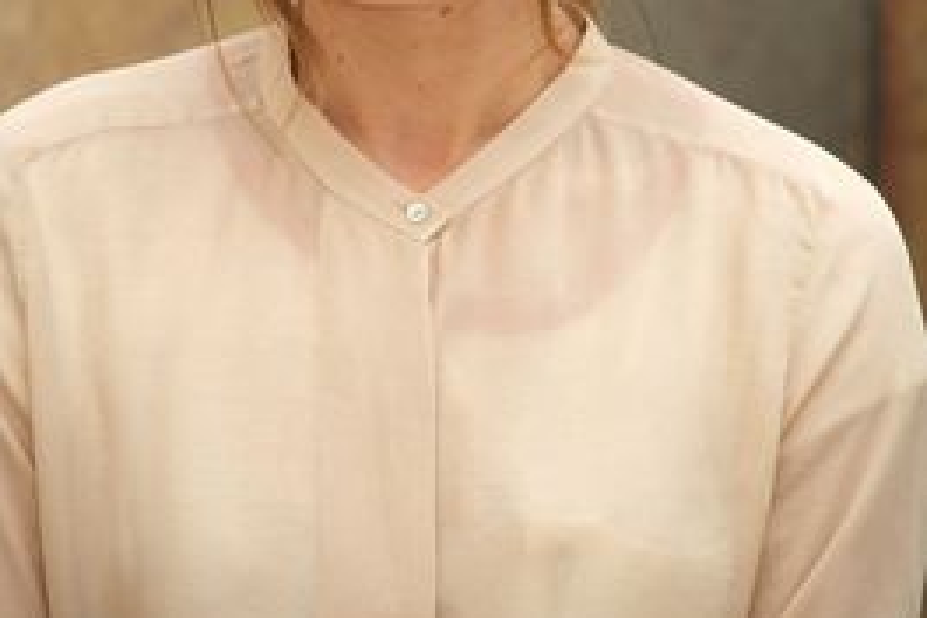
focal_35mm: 303
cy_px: 77
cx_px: 464
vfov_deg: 4.5
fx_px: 7802
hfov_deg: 6.8
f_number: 5.6
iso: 1000
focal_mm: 200
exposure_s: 1/60
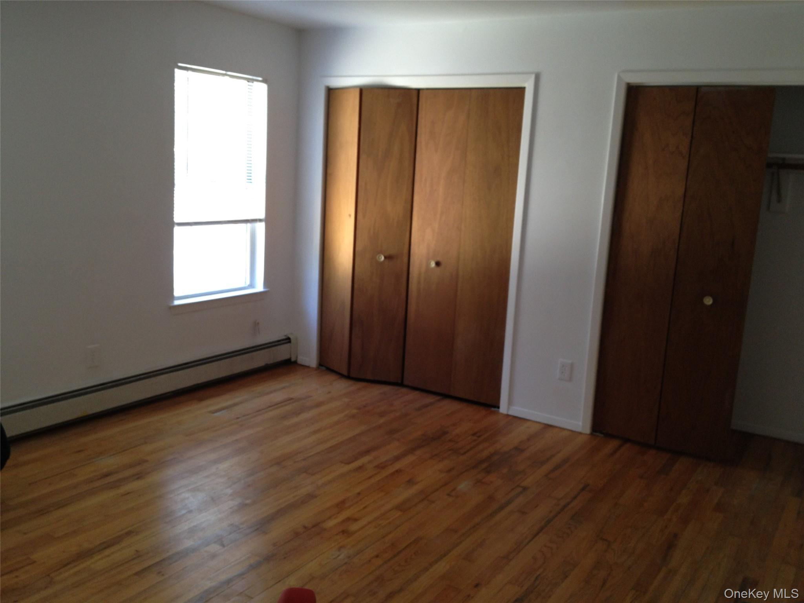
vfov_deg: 40.7
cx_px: 402
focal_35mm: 35
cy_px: 302
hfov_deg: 52.6
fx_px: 813
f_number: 2.4
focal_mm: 4.28
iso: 80
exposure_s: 1/20
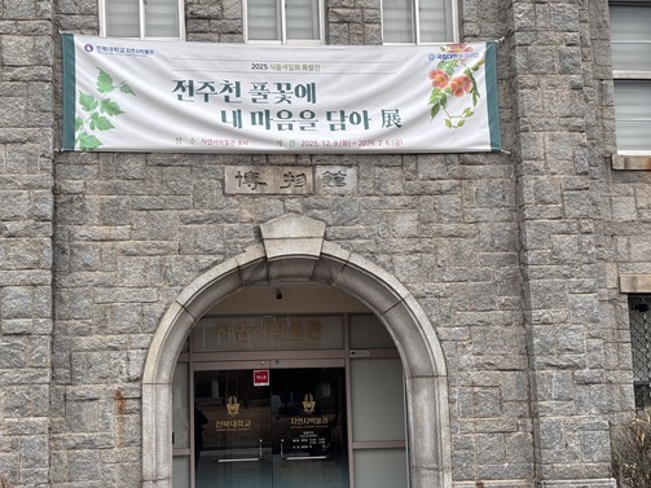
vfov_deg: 23.6
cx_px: 302
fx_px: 1166
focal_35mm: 62
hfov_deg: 31.2
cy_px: 215
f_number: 1.6
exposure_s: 1/268
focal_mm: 5.96
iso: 32
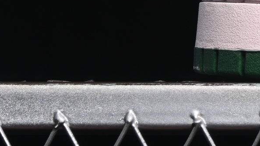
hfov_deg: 5.7
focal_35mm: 368
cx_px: 599
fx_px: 2537
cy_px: -167
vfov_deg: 3.3
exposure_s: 1/60
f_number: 6.3
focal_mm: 50
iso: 160
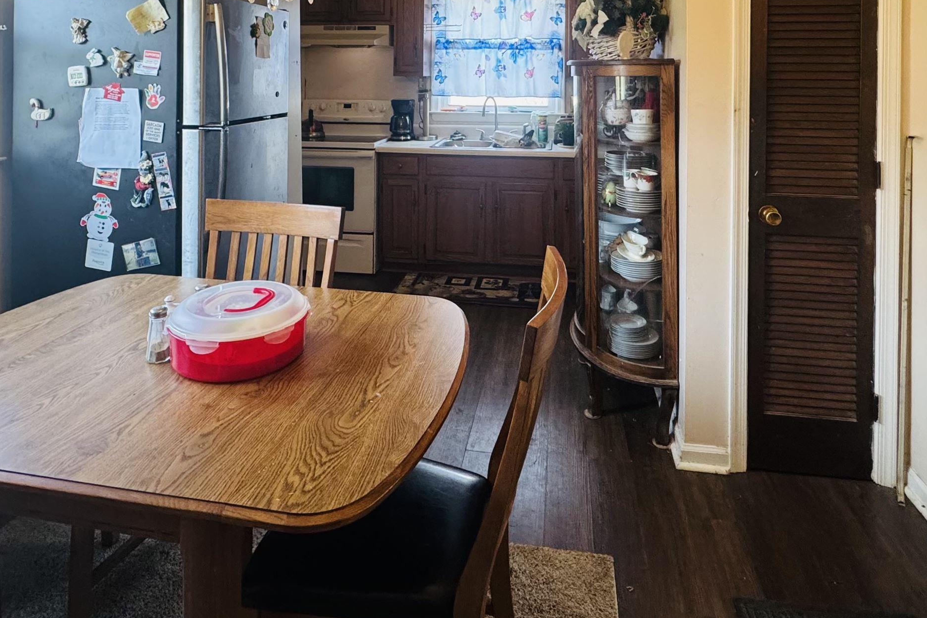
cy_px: 74
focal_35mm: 24
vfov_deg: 48.2
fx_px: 618
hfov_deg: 73.7
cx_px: 461
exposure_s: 1/120
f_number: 2.2
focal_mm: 2.22
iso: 250
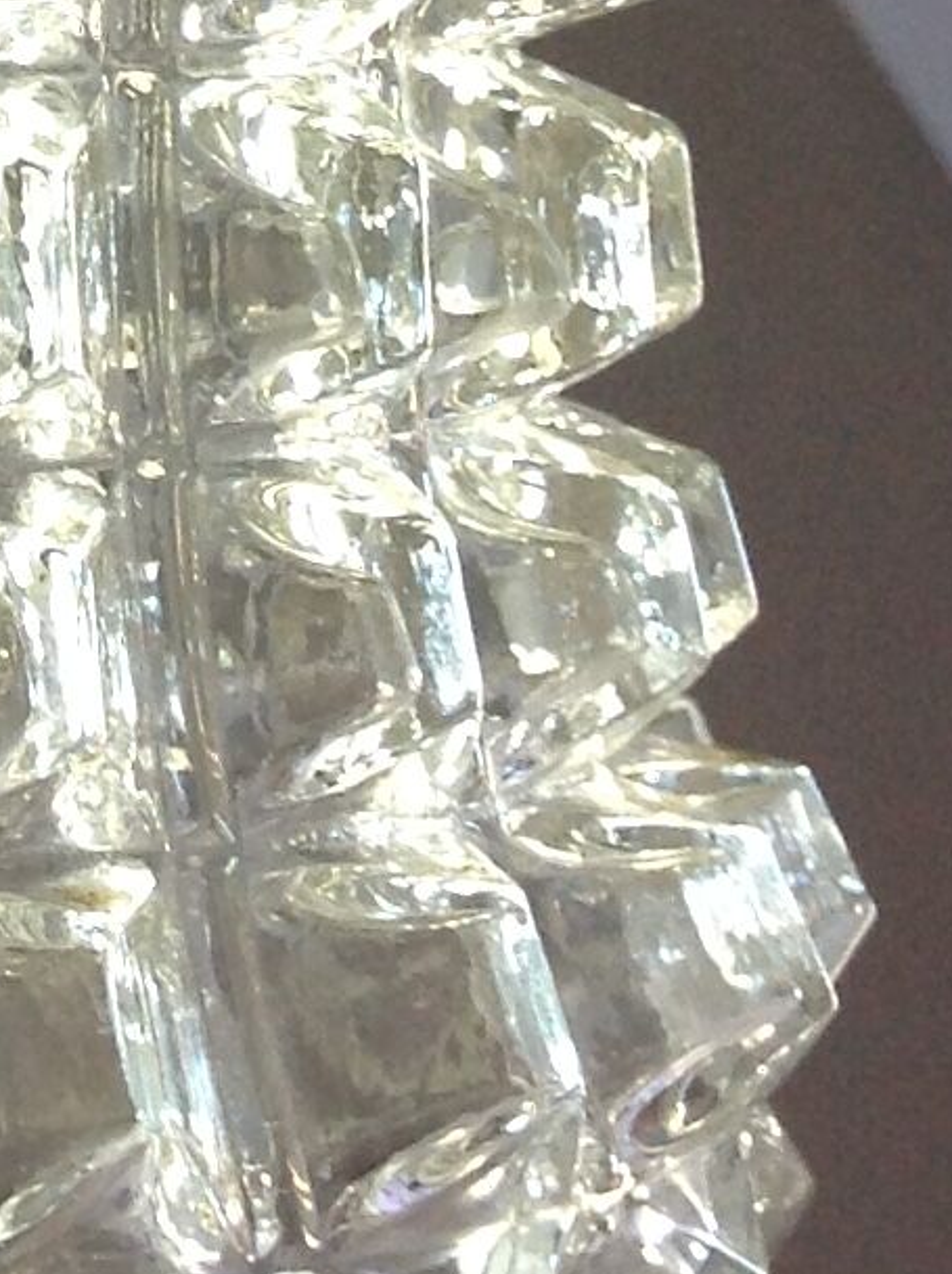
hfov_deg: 9.7
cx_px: -358
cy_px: -485
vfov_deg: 12.7
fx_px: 5477
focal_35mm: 149
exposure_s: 1/15
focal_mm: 4.28
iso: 80
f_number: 2.4
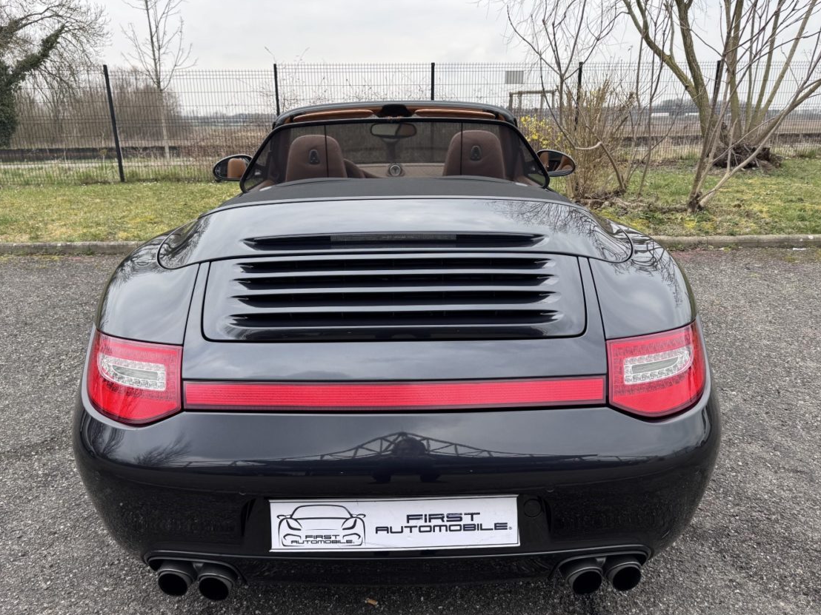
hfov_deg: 67.3
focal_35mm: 26
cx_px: 394
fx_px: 617
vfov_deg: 53.0
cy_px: 329
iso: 80
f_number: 1.78
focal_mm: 6.76
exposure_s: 1/484
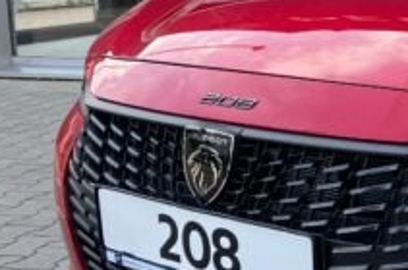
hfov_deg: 22.3
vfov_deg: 16.4
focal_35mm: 83
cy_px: 139
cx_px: 509
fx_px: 939
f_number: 1.8
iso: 25
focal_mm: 3.99
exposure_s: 1/262
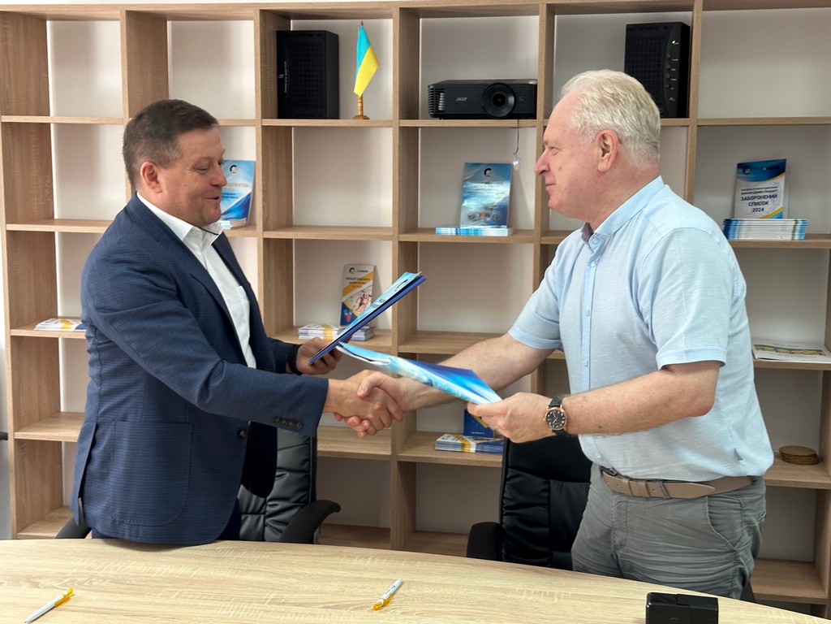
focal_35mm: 48
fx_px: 1152
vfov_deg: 30.3
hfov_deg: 39.7
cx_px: 416
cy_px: 312
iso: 125
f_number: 1.78
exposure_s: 1/50
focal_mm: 6.86
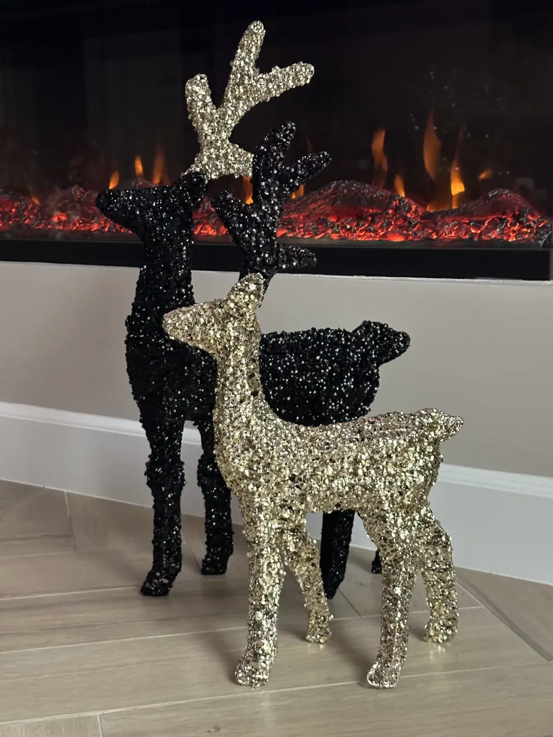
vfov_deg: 39.7
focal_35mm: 48
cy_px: 368
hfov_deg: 30.3
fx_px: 1022
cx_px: 276
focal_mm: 6.86
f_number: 1.78
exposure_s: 1/30
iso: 640
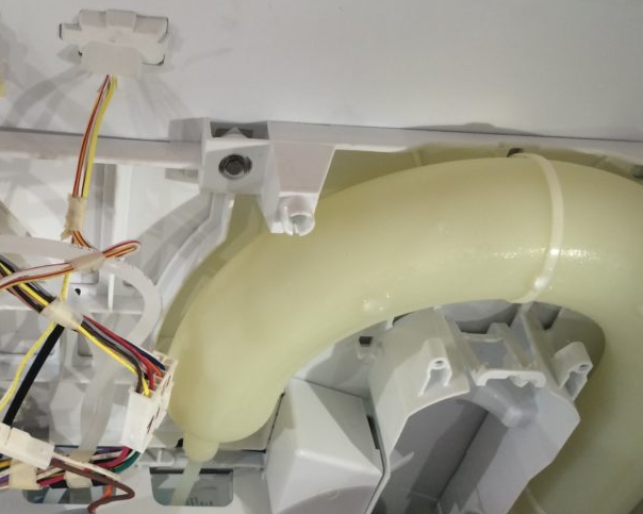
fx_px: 913
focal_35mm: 48
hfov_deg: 38.1
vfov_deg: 31.1
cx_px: 182
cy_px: 363
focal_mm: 4.15
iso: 80
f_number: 2.2
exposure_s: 1/30
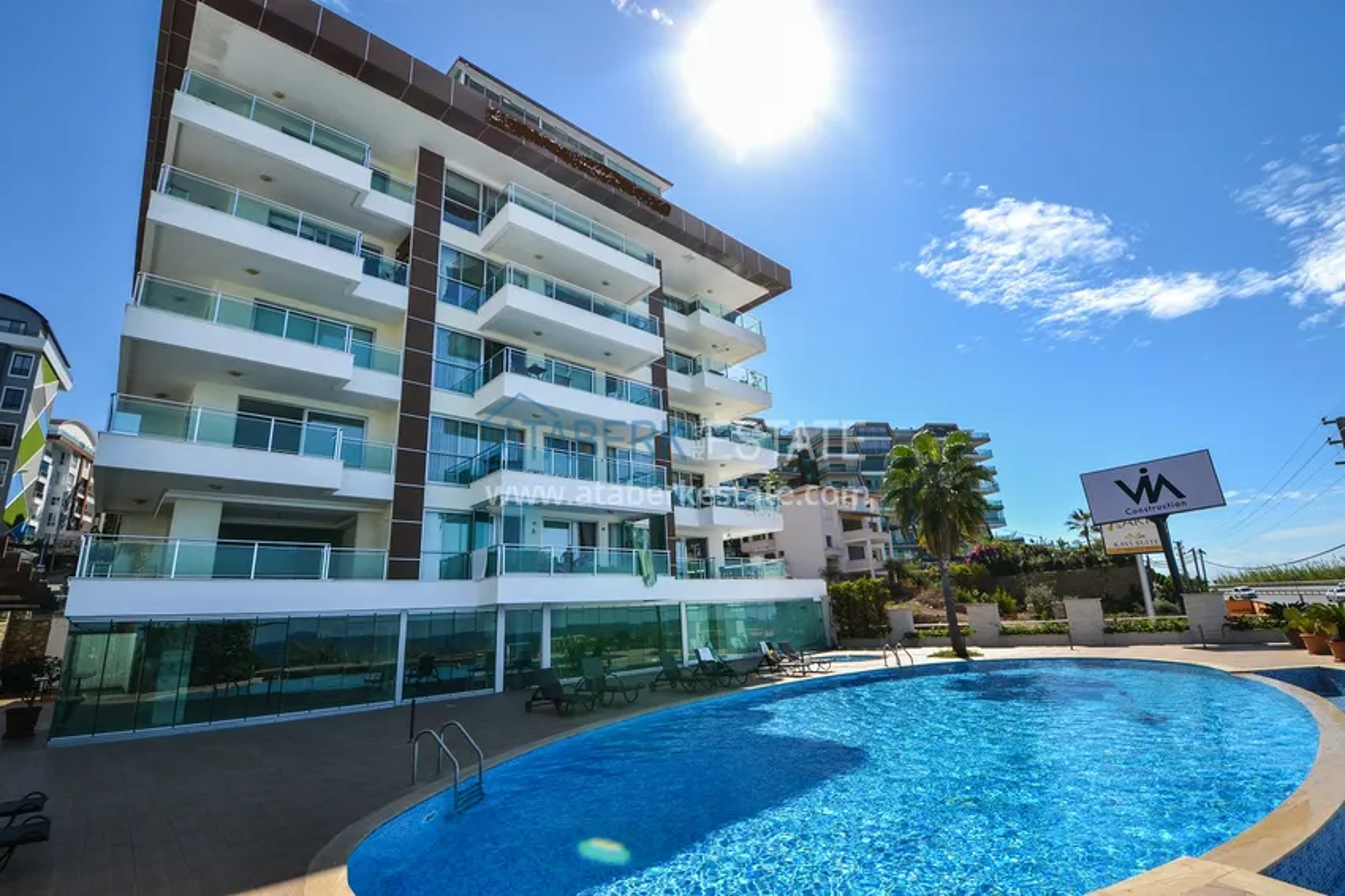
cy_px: 448
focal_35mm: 15
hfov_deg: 100.4
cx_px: 672
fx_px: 560
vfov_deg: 77.3
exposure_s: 1/250
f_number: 8
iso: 100
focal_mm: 10
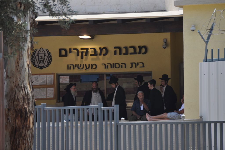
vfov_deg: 4.6
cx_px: 112
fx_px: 1873
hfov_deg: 6.9
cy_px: 75
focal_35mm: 300
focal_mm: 200
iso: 280
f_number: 5.6
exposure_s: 1/500
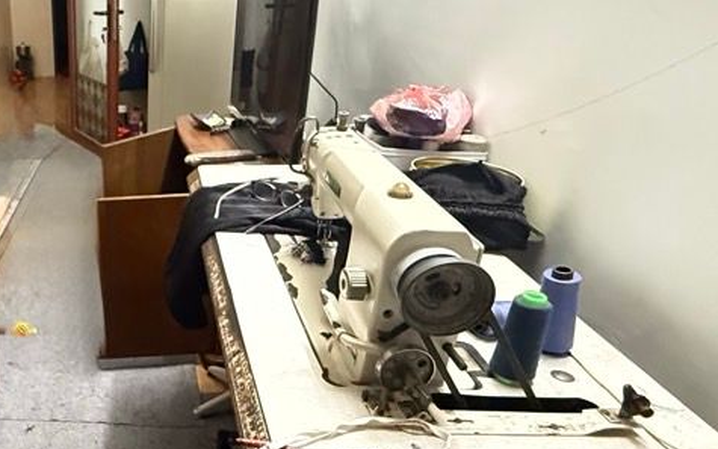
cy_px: 240
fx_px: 626
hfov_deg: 52.1
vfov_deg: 39.4
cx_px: 65
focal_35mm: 32
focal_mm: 2.22
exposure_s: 1/50
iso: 1000
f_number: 2.2
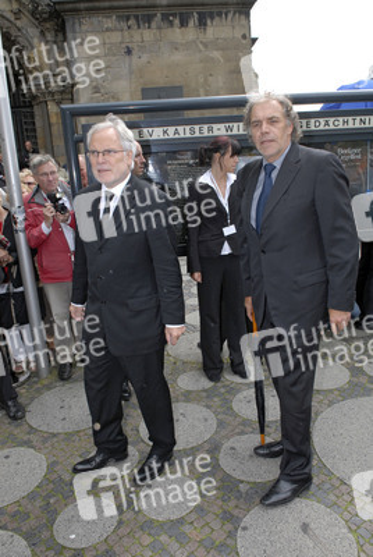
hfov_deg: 50.6
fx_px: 395
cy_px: 278
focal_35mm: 26
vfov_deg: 70.4
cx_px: 186
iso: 400
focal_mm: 17
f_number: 9
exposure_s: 1/250
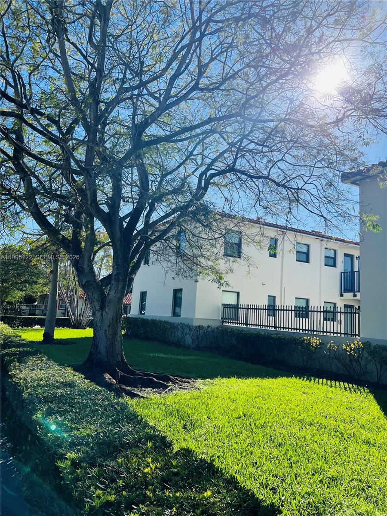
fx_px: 388
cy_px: 258
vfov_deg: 67.3
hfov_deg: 53.1
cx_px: 194
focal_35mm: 26
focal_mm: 5.7
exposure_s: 1/3356
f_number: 1.5
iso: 50
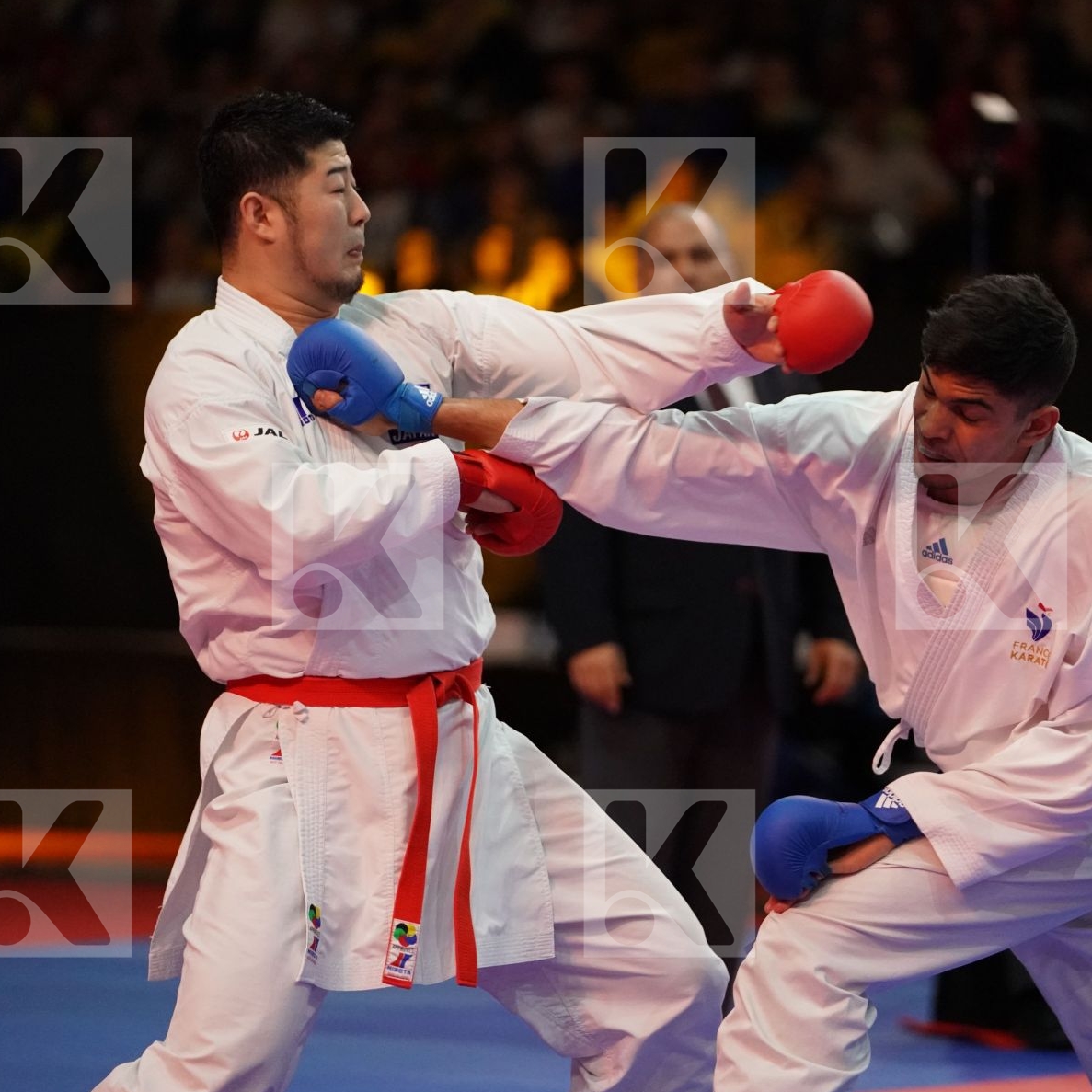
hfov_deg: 8.7
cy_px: 546
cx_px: 670
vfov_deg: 8.7
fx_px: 7174
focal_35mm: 201
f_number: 2.8
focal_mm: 156
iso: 6400
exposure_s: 1/1000
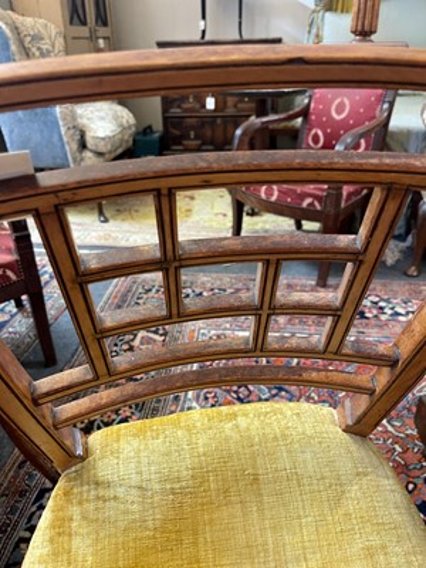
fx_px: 410
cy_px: 284
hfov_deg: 54.9
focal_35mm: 25
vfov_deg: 69.4
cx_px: 213
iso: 320
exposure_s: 1/50
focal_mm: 5.1
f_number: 1.6
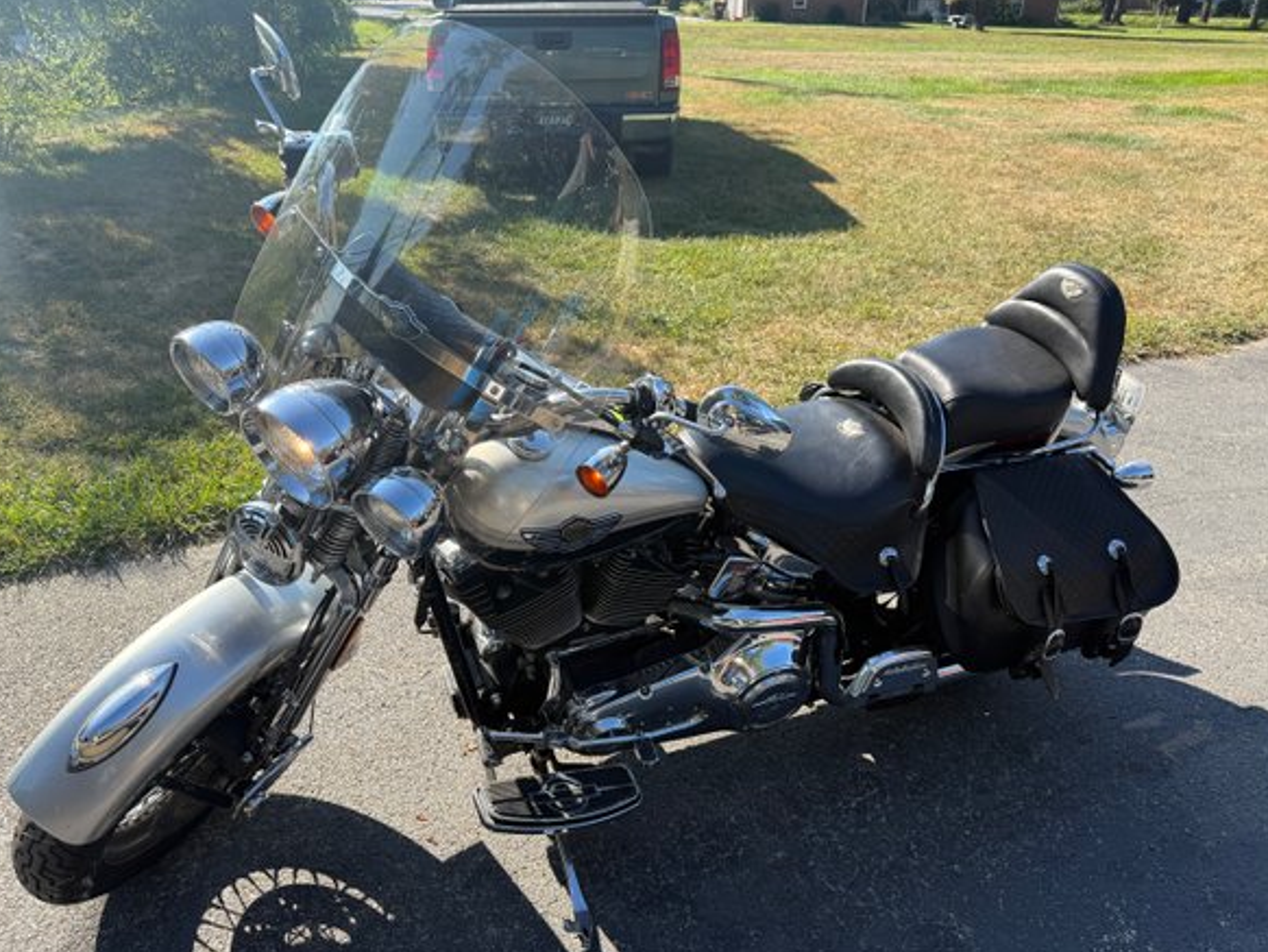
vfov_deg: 53.1
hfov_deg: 67.3
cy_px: 502
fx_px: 953
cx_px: 618
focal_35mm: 26
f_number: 1.78
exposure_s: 1/2299
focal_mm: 6.76
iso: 100
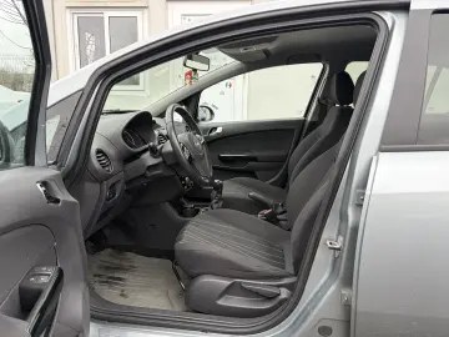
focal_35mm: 26
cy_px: 168
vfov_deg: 53.1
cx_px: 224
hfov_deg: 67.3
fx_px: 337
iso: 50
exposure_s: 1/161
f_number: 1.6
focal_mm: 5.96
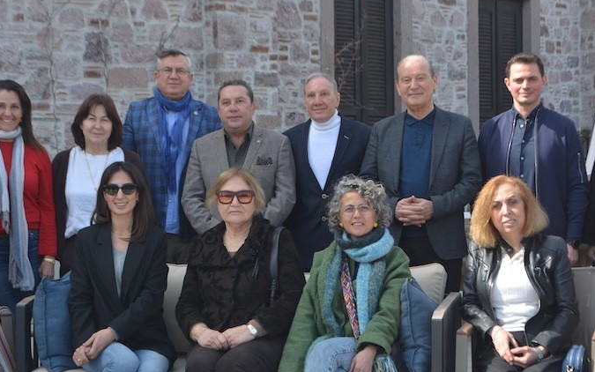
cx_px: 298
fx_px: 1200
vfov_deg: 17.6
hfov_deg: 27.8
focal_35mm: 74
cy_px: 179
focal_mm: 48
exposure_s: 1/250
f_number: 8
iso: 200
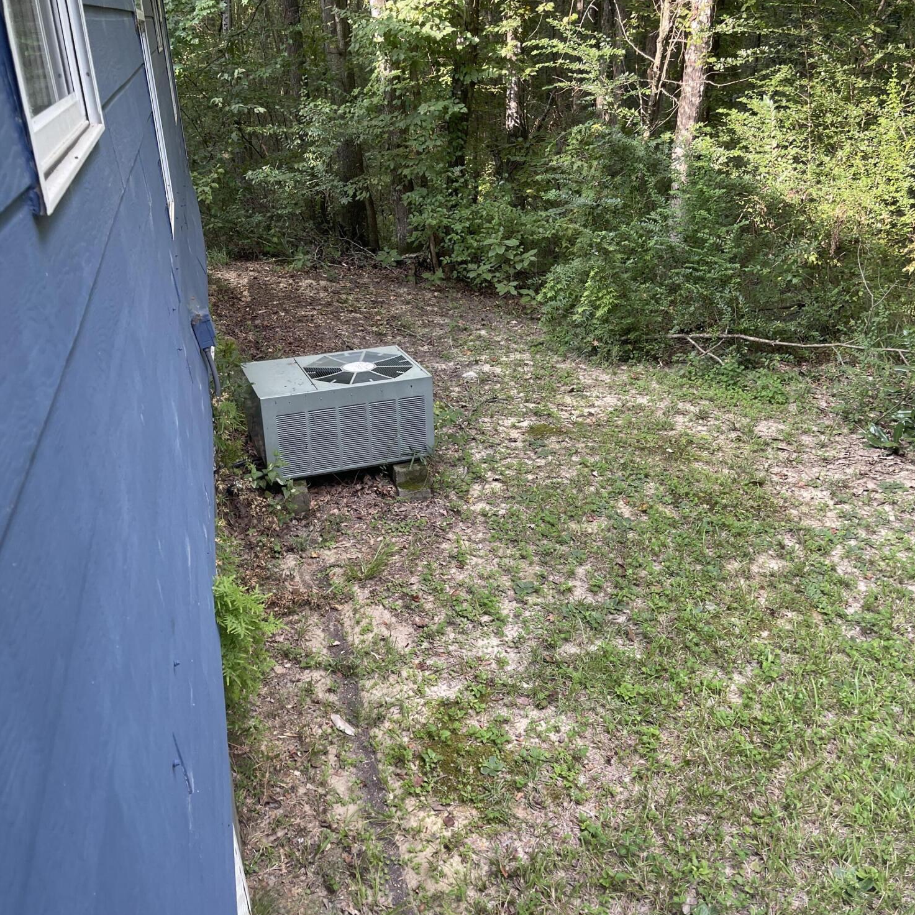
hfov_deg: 54.0
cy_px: 470
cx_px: 455
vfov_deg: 54.0
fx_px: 897
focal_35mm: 30
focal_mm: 5.1
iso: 50
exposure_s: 1/121
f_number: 1.6
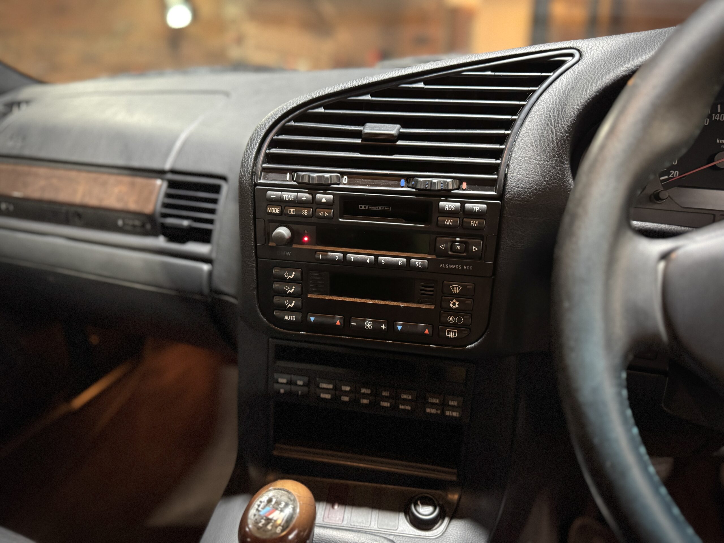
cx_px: 362
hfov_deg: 71.6
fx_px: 502
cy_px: 272
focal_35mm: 24
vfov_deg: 56.8
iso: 800
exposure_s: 1/25
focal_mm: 6.76
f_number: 1.78
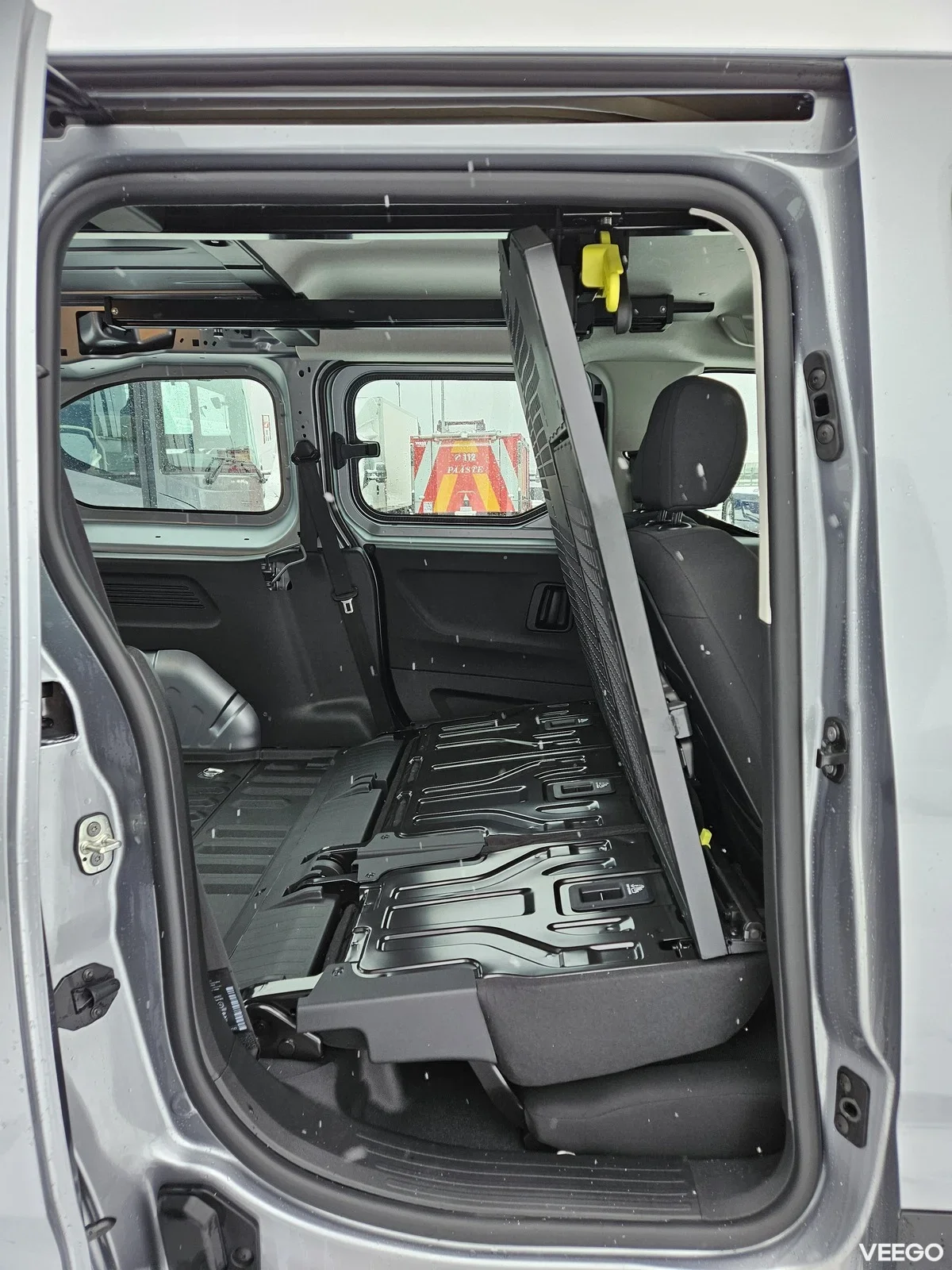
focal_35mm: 23
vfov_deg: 73.9
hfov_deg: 58.9
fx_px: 843
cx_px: 476
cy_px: 635
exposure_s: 1/190
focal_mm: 5.4
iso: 200
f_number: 1.8
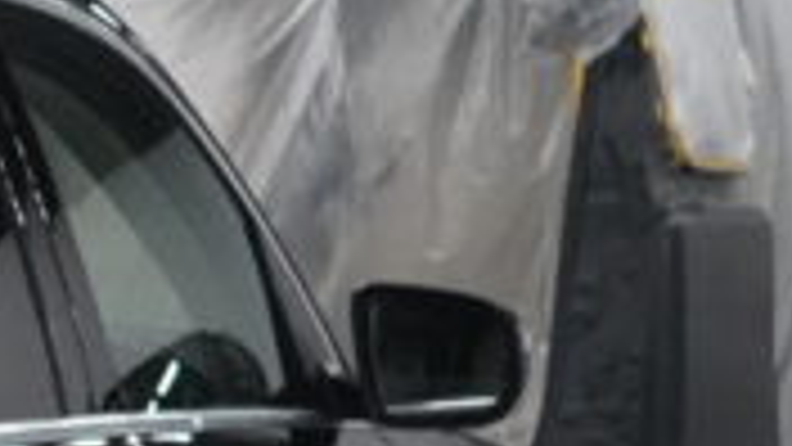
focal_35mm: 189
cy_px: 1165
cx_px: -1413
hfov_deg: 9.5
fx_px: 3969
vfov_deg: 6.1
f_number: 4.5
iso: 8000
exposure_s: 1/160
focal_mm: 31
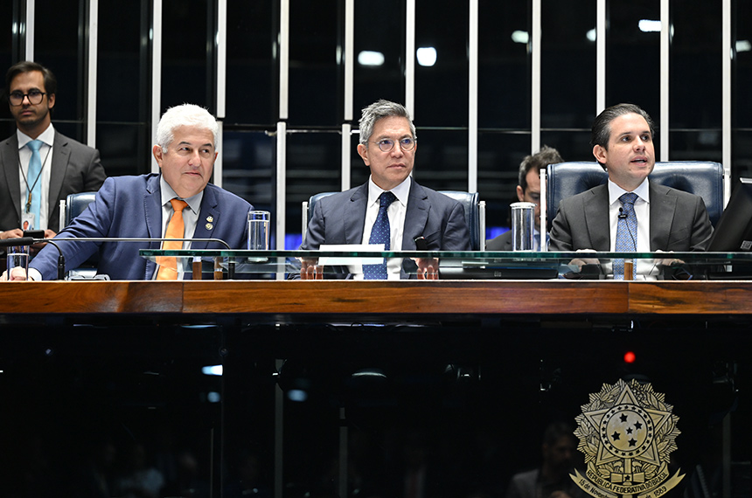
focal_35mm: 110
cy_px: 249
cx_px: 376
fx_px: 2293
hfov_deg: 18.6
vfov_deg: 12.4
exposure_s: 1/100
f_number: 2.8
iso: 1600
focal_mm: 110
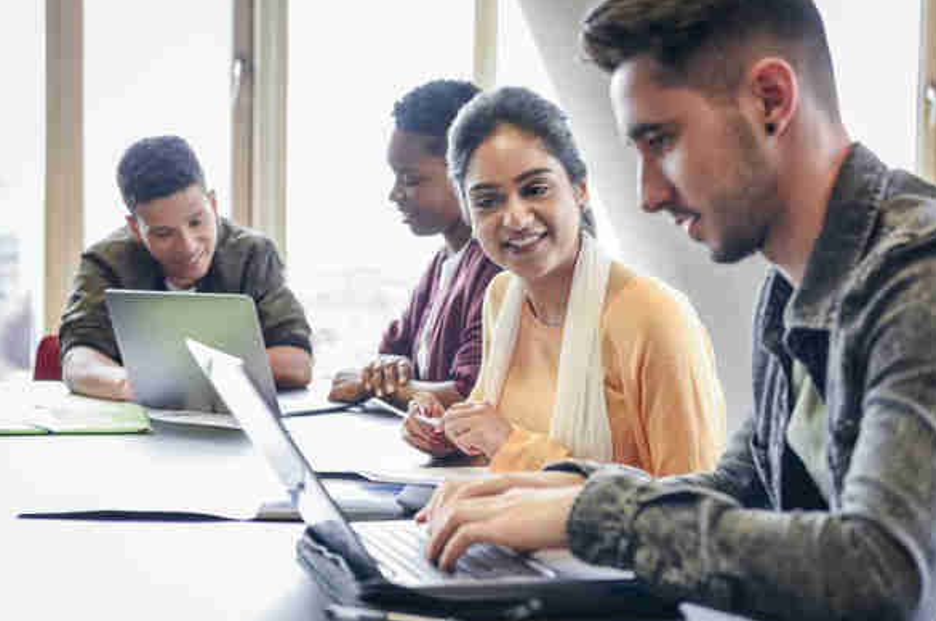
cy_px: 319
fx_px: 1895
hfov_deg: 27.7
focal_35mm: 73
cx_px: 472
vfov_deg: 18.6
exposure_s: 1/100
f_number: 5
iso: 400
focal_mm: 70
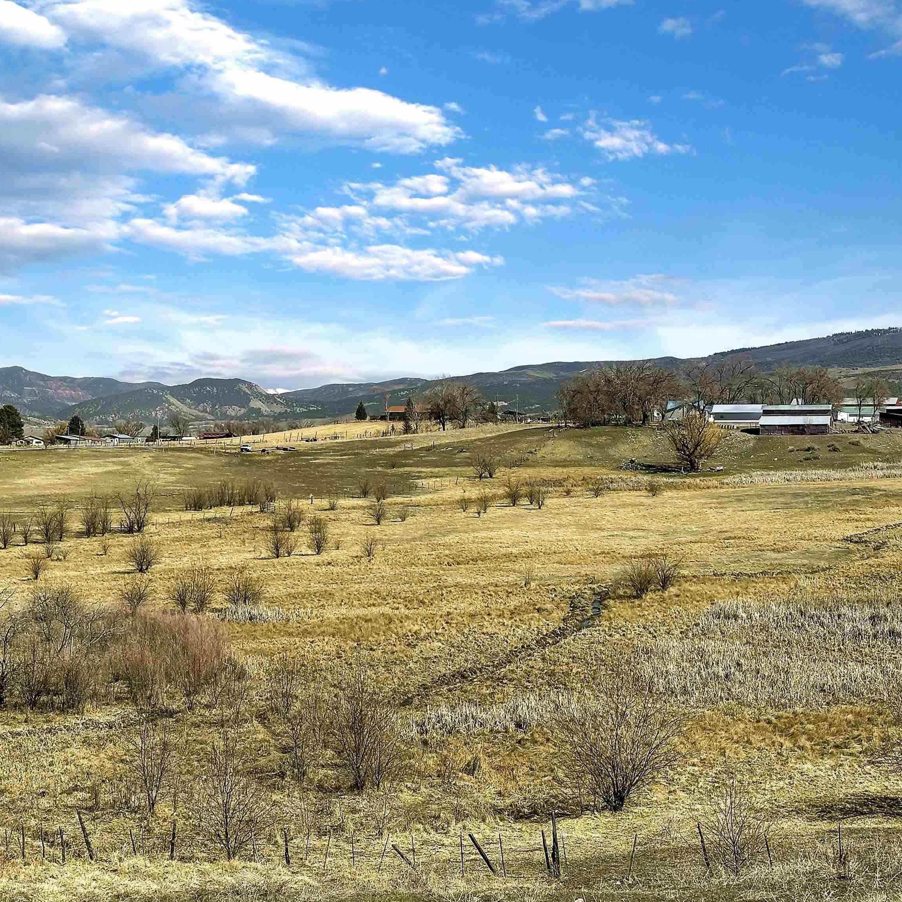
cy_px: 450
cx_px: 484
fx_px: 1680
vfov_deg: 30.0
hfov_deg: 30.0
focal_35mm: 57
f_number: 1.78
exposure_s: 1/6623
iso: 64
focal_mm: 6.86
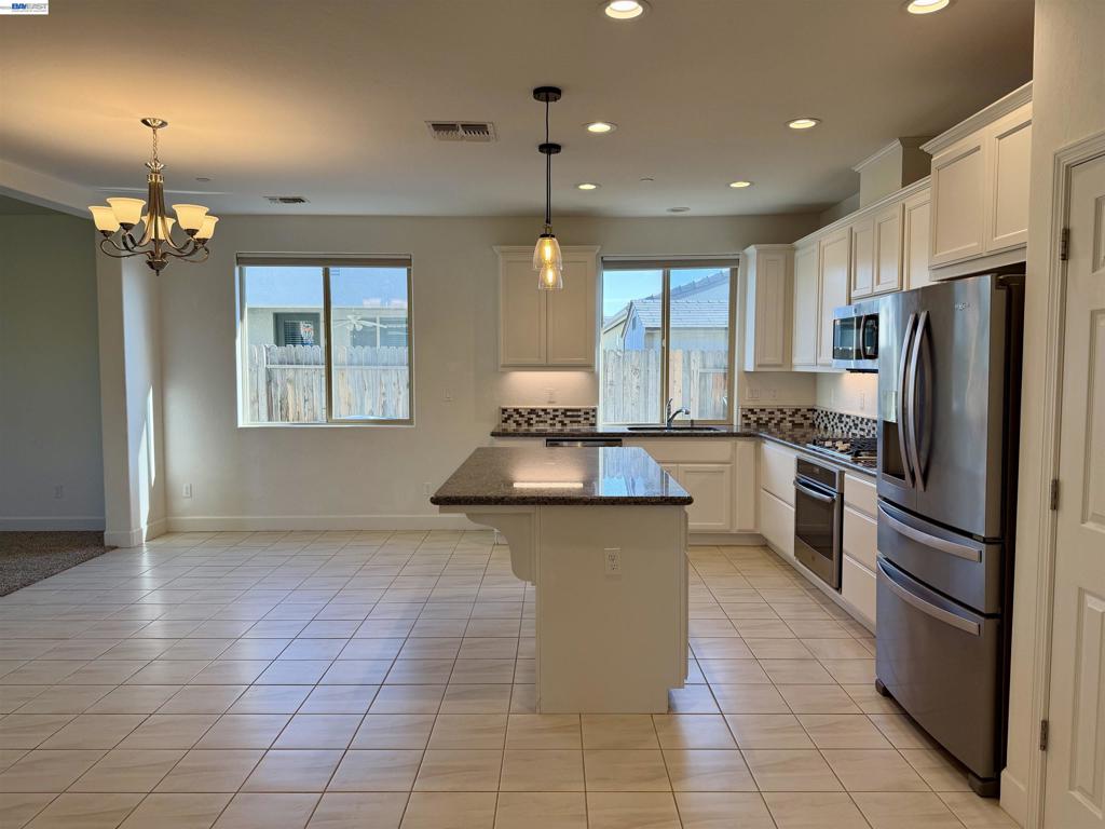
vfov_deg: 56.8
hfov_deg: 71.6
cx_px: 552
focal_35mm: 24
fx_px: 766
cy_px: 414
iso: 80
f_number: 1.78
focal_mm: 6.76
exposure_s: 1/200
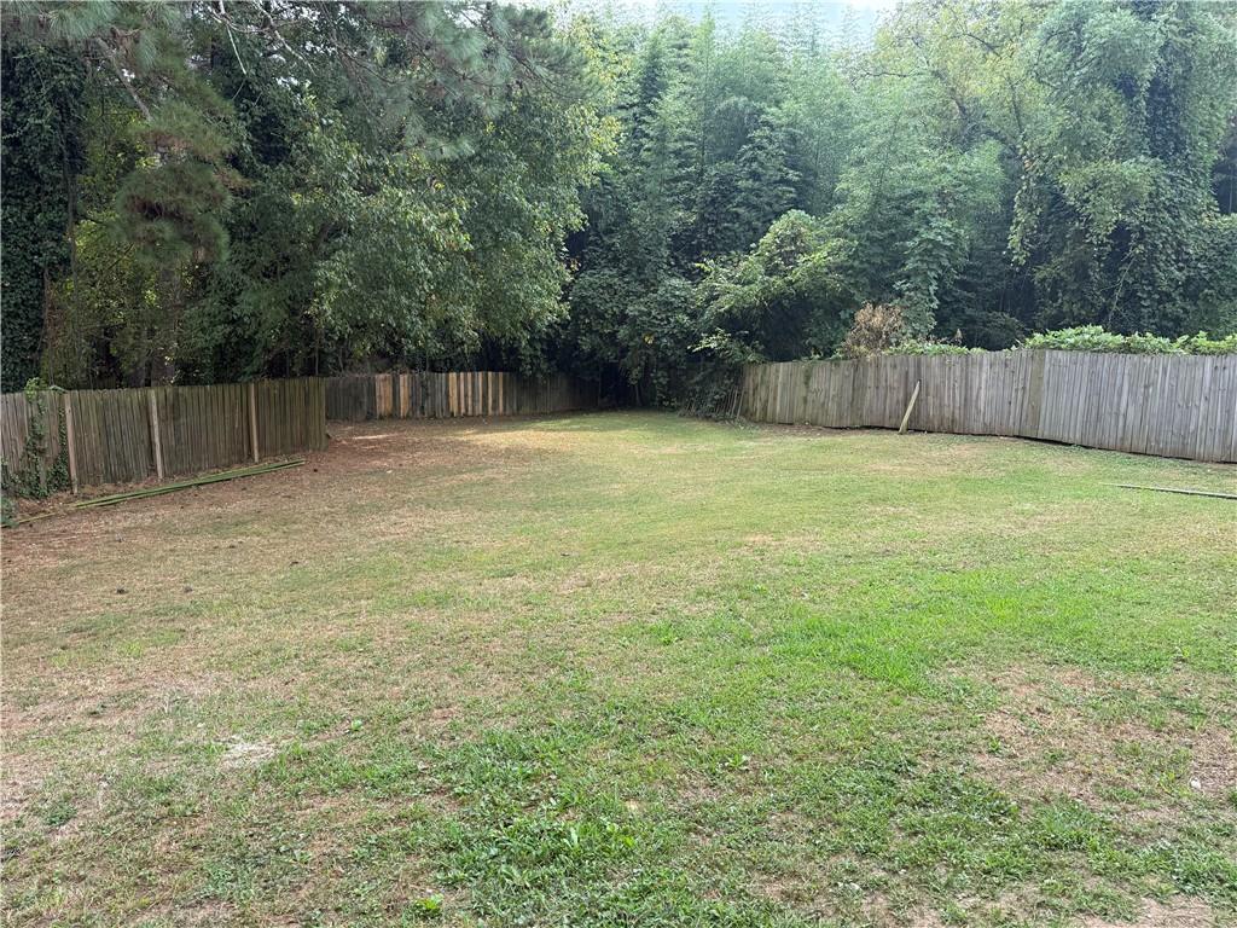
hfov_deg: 71.6
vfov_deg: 56.8
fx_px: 858
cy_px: 464
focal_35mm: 24
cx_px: 618
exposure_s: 1/822
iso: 80
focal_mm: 6.76
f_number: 1.78
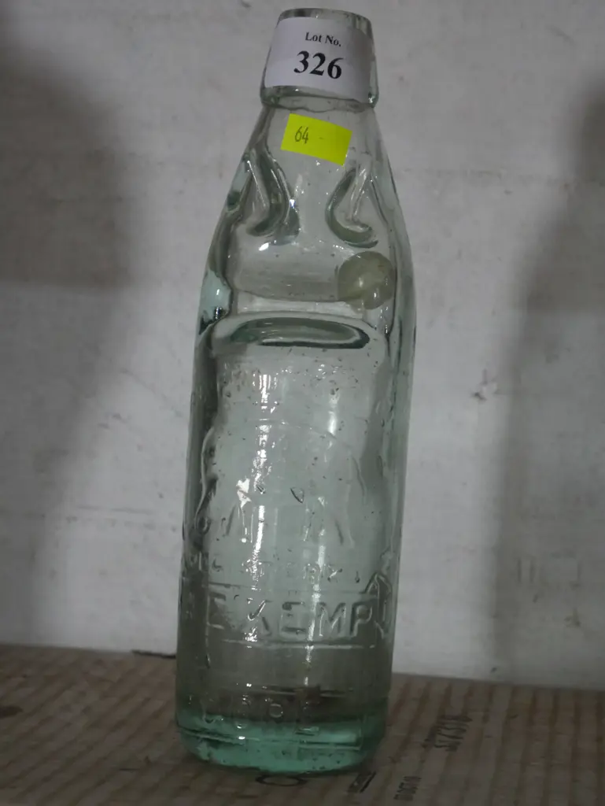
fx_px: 1956
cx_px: 302
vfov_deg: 23.3
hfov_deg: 17.6
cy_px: 403
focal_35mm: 84
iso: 2500
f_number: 5.6
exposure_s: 1/100
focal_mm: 42
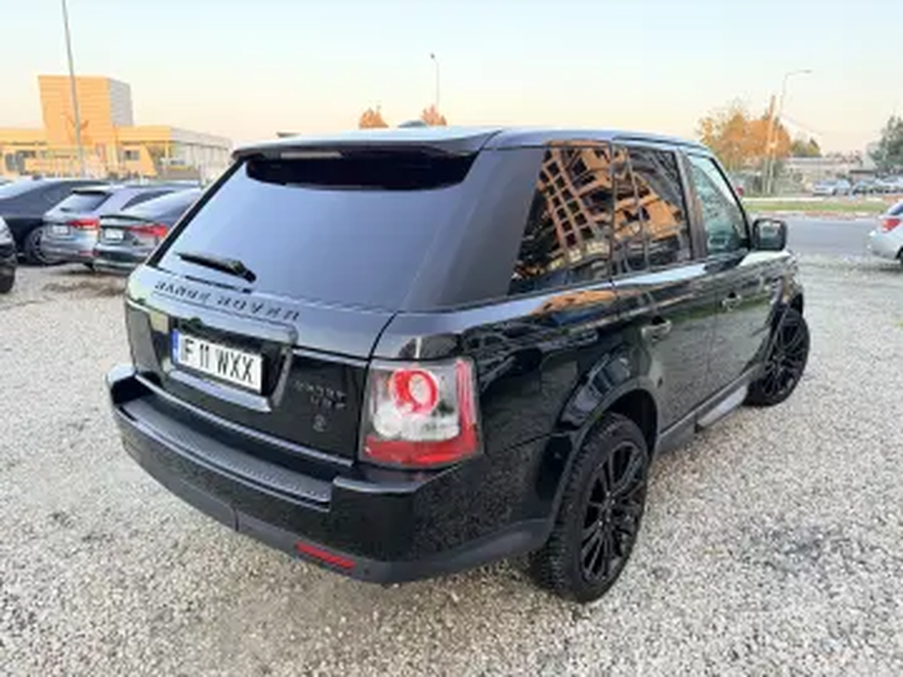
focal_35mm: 24
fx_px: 626
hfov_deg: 71.6
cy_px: 338
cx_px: 452
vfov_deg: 56.8
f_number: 1.78
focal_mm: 6.76
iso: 200
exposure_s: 1/135
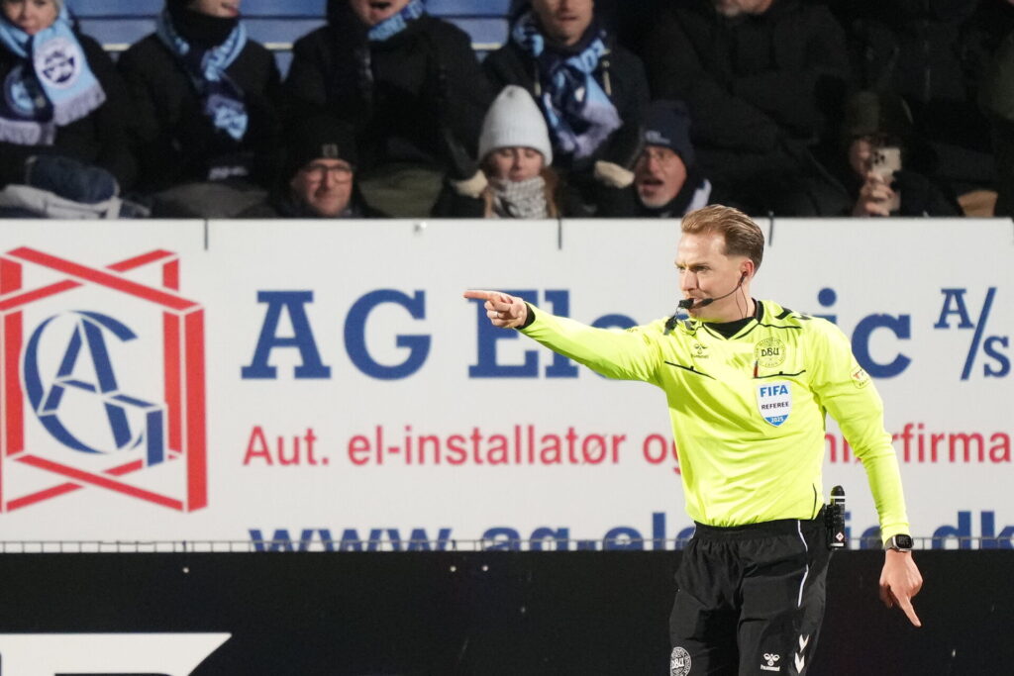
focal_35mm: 400
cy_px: 338
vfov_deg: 3.4
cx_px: 507
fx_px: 11267
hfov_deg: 5.2
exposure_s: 1/1600
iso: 6400
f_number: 2.8
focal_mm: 400
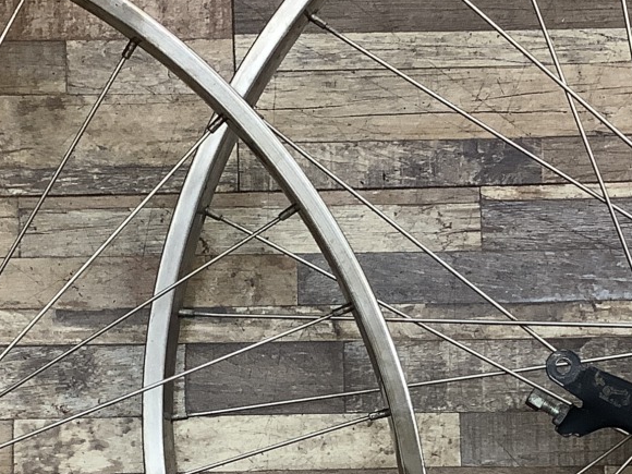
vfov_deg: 16.3
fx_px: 1607
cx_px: 287
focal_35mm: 88
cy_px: 504
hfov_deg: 22.2
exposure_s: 1/60
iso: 80
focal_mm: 3.3
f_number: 2.4
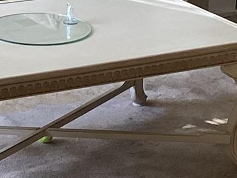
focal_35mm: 159
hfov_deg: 12.3
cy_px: 0
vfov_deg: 9.3
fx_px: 1088
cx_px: -13
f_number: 2.4
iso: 64
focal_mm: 3.3
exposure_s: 1/60
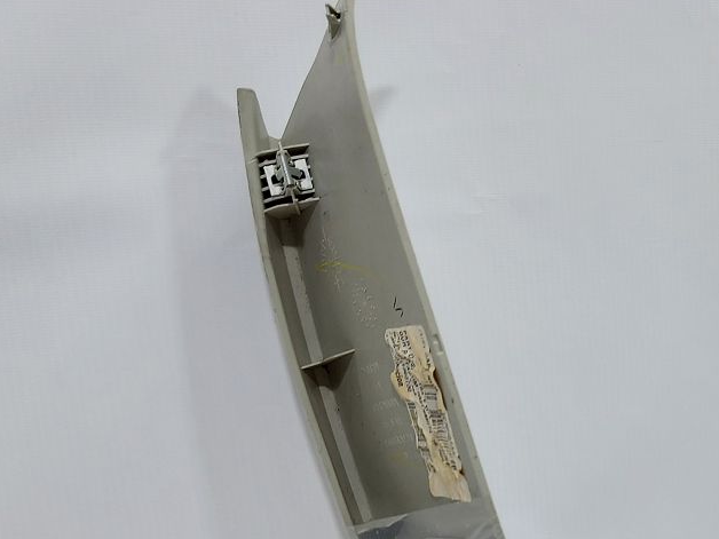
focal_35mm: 53
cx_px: 697
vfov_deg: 26.9
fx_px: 1101
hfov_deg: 33.5
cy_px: 439
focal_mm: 5.23
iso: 64
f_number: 1.8
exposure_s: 1/50
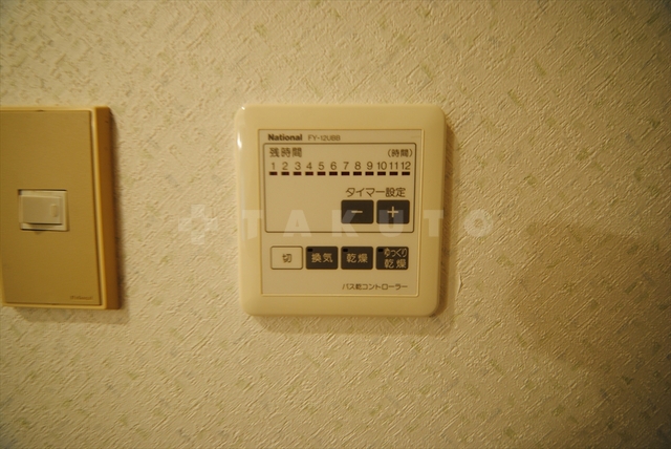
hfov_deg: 112.6
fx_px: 224
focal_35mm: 12
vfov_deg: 90.1
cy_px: 224
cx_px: 336
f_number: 4.5
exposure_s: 1/4
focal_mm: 8
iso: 100
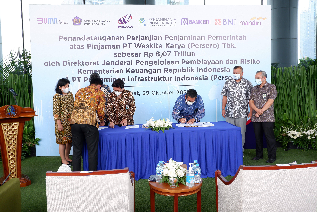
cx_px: 158
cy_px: 106
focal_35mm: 33
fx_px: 291
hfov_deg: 57.2
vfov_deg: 40.0
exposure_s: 1/90
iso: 200
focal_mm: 22.8
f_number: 4.2
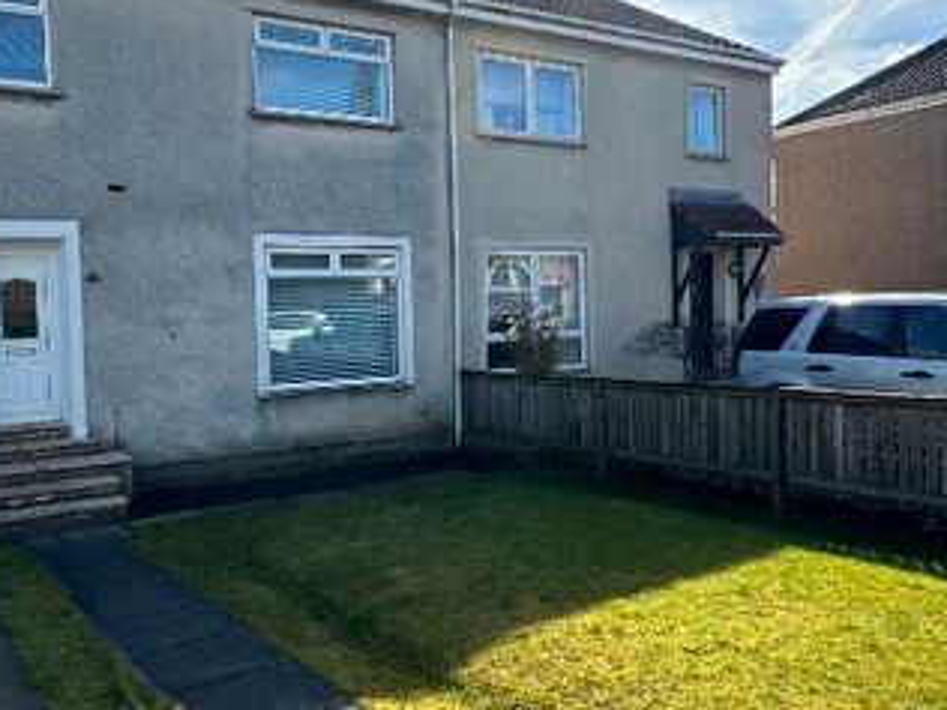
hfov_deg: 57.5
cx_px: 342
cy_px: 346
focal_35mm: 31
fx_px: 848
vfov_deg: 45.4
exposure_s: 1/620
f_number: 2.2
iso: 40
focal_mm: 2.22
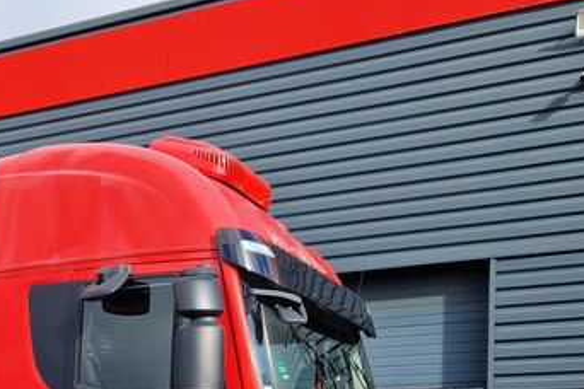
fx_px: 908
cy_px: 496
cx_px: 60
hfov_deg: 33.8
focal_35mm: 56
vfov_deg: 21.9
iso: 50
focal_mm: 5.4
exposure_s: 1/7299
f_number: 1.8
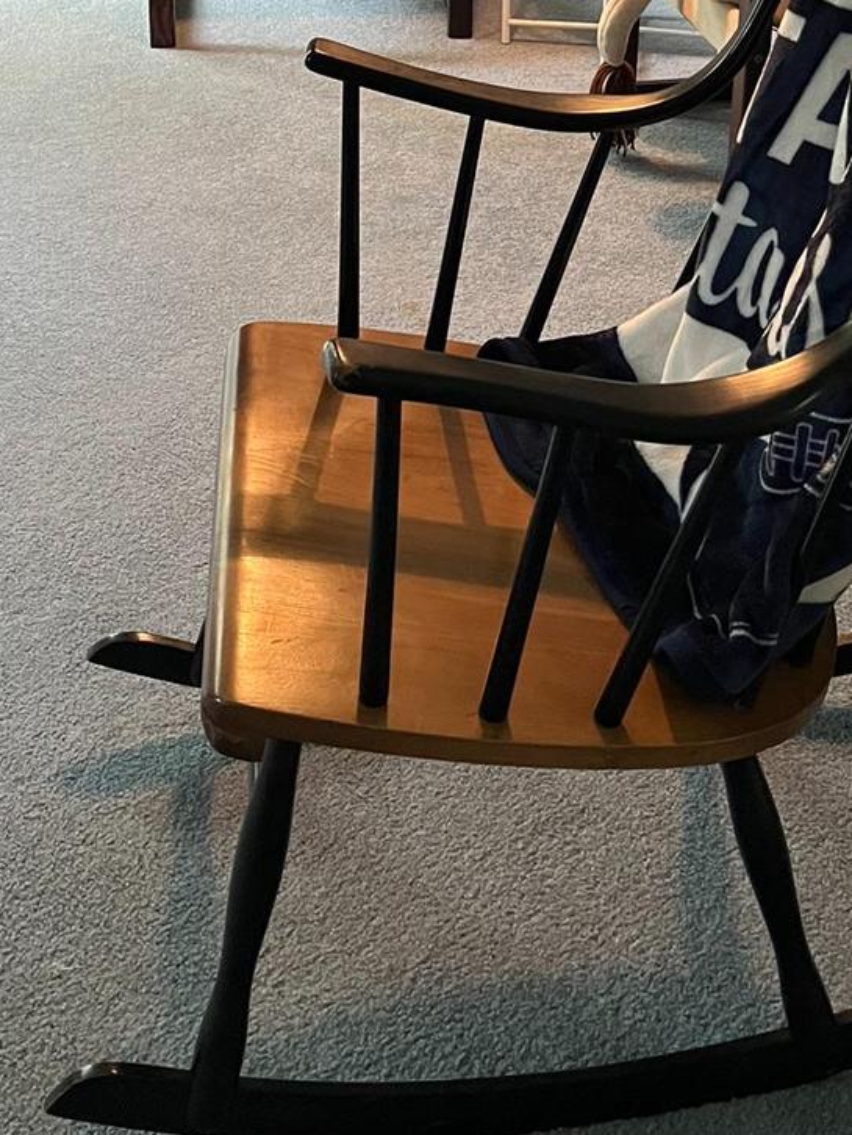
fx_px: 1804
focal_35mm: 55
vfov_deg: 31.9
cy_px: -25
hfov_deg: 26.5
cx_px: 489
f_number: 1.6
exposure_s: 1/60
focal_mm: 5.1
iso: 500
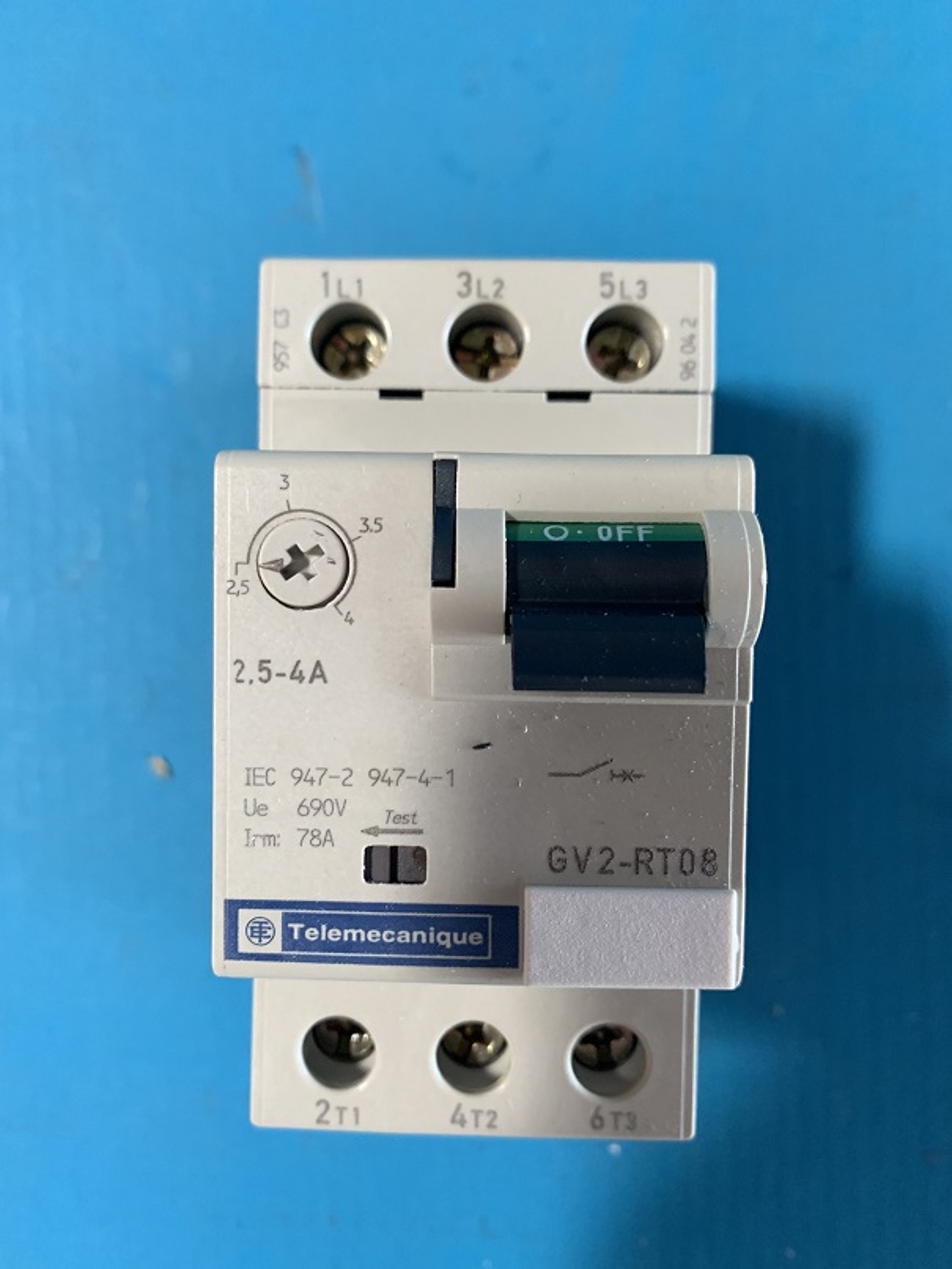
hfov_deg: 53.1
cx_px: 476
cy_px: 634
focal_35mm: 26
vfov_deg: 67.3
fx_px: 954
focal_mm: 4.25
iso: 200
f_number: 1.8
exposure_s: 1/60
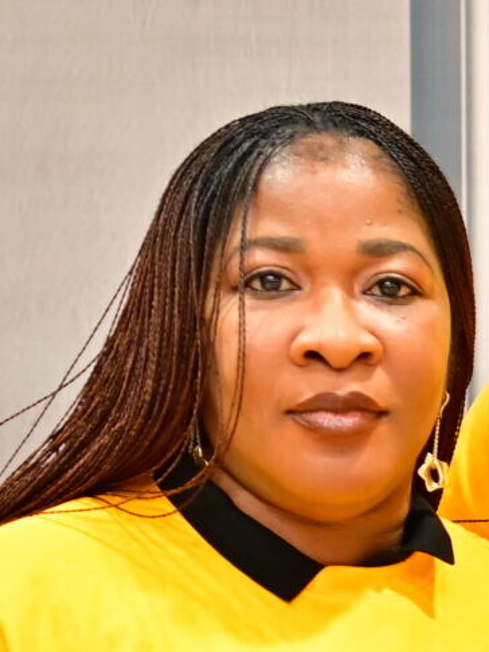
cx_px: 1225
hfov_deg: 6.2
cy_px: 782
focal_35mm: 228
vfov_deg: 8.6
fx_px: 4293
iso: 800
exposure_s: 1/200
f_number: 2.8
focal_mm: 45
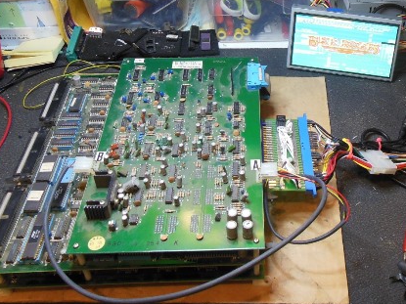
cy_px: 159
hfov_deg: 65.3
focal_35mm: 27
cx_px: 192
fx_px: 317
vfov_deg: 51.3
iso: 320
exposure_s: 1/30
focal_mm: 4.5
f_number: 3.2
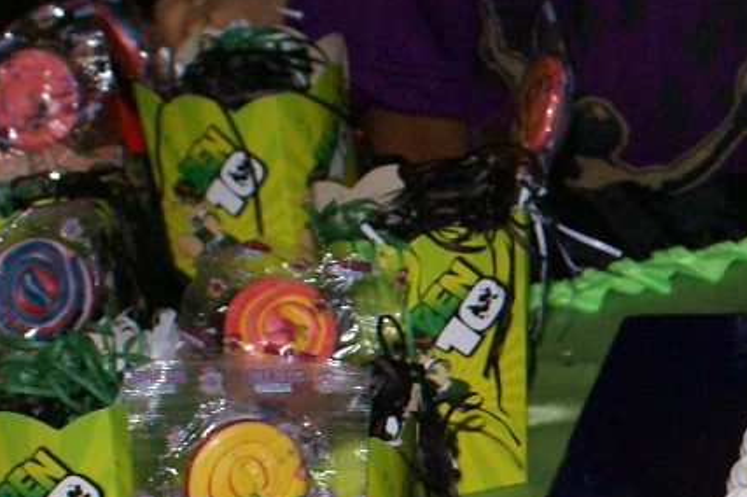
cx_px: 1102
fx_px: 4898
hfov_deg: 8.5
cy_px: 467
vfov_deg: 5.8
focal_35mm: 236
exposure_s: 1/60
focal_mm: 35
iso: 400
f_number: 5.6
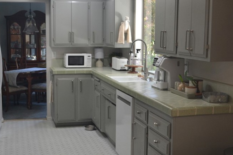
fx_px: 363
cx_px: 103
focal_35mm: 56
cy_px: 82
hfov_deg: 35.6
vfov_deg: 24.2
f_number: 4
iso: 560
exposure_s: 1/60
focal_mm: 24
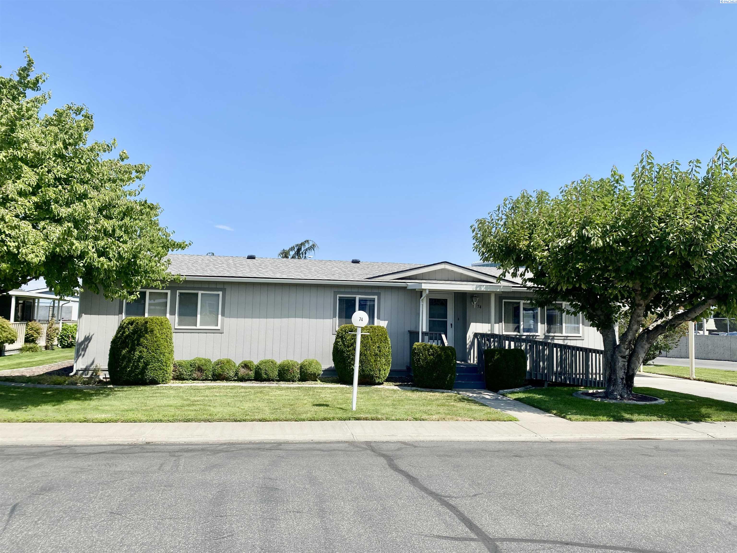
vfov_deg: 53.1
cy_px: 276
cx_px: 368
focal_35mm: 26
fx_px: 554
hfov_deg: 67.3
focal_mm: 4.25
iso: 32
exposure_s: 1/2817
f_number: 1.8
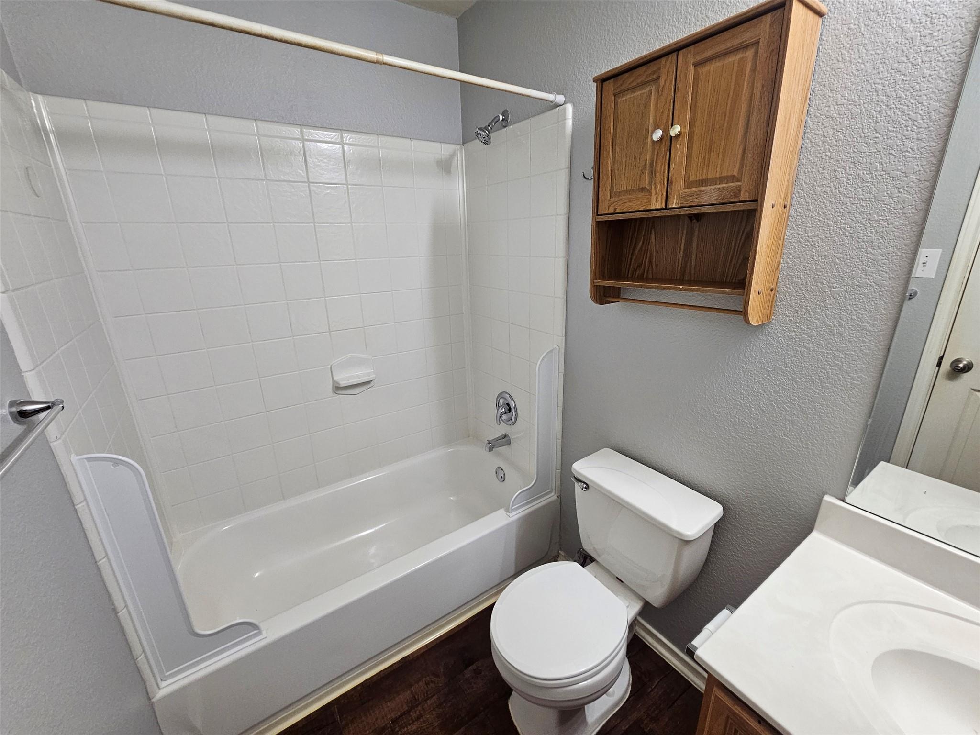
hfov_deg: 106.2
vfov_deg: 89.9
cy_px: 368
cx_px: 490
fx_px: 368
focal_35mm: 13
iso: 200
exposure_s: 1/60
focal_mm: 2.2
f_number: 2.2
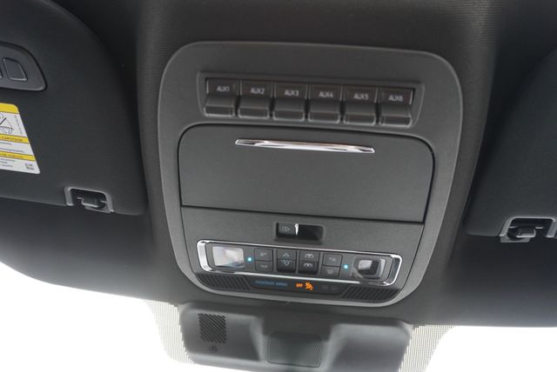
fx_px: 395
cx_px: 278
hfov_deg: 70.4
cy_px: 186
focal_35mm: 26
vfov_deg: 50.5
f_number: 4
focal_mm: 17
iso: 250
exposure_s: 1/60
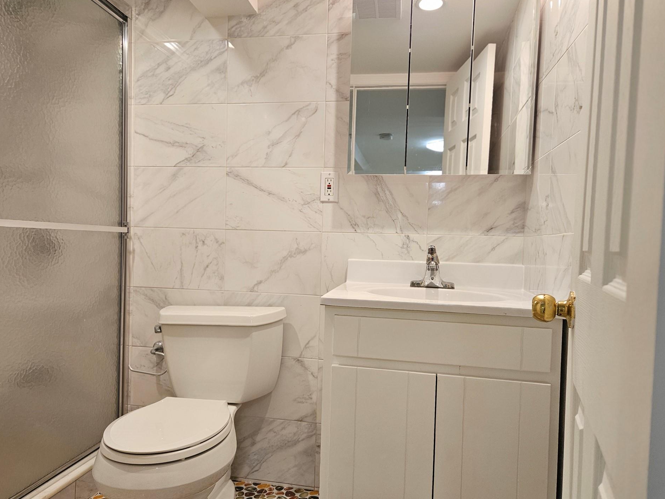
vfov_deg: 54.9
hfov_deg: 69.4
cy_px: 256
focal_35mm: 25
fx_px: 480
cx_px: 320
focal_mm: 5.4
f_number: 1.8
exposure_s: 1/120
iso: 250
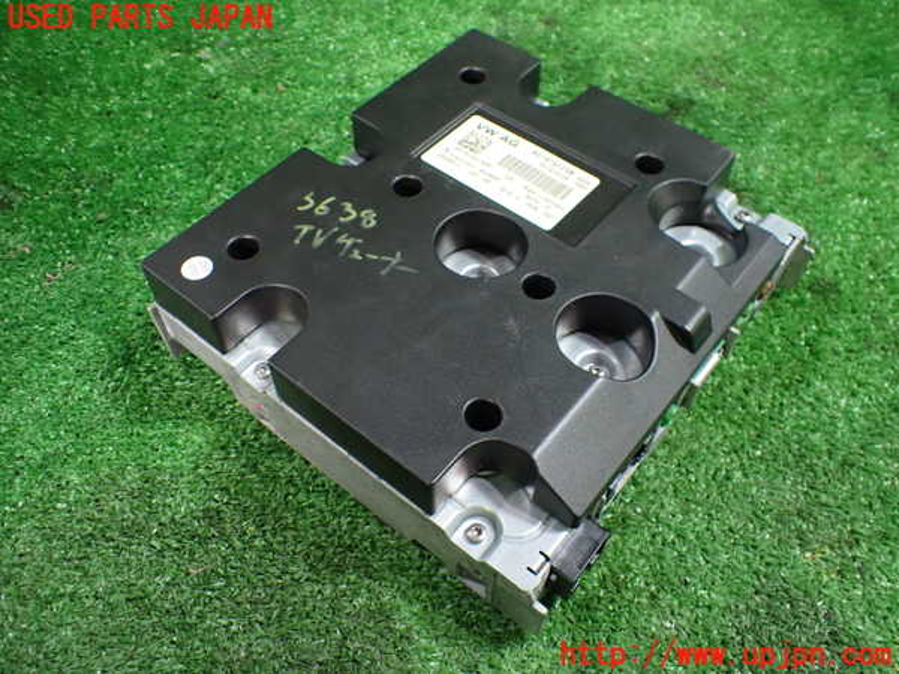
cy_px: 337
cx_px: 450
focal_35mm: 30
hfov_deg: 60.0
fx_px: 779
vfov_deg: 46.8
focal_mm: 5.4
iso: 800
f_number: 2.3
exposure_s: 1/80
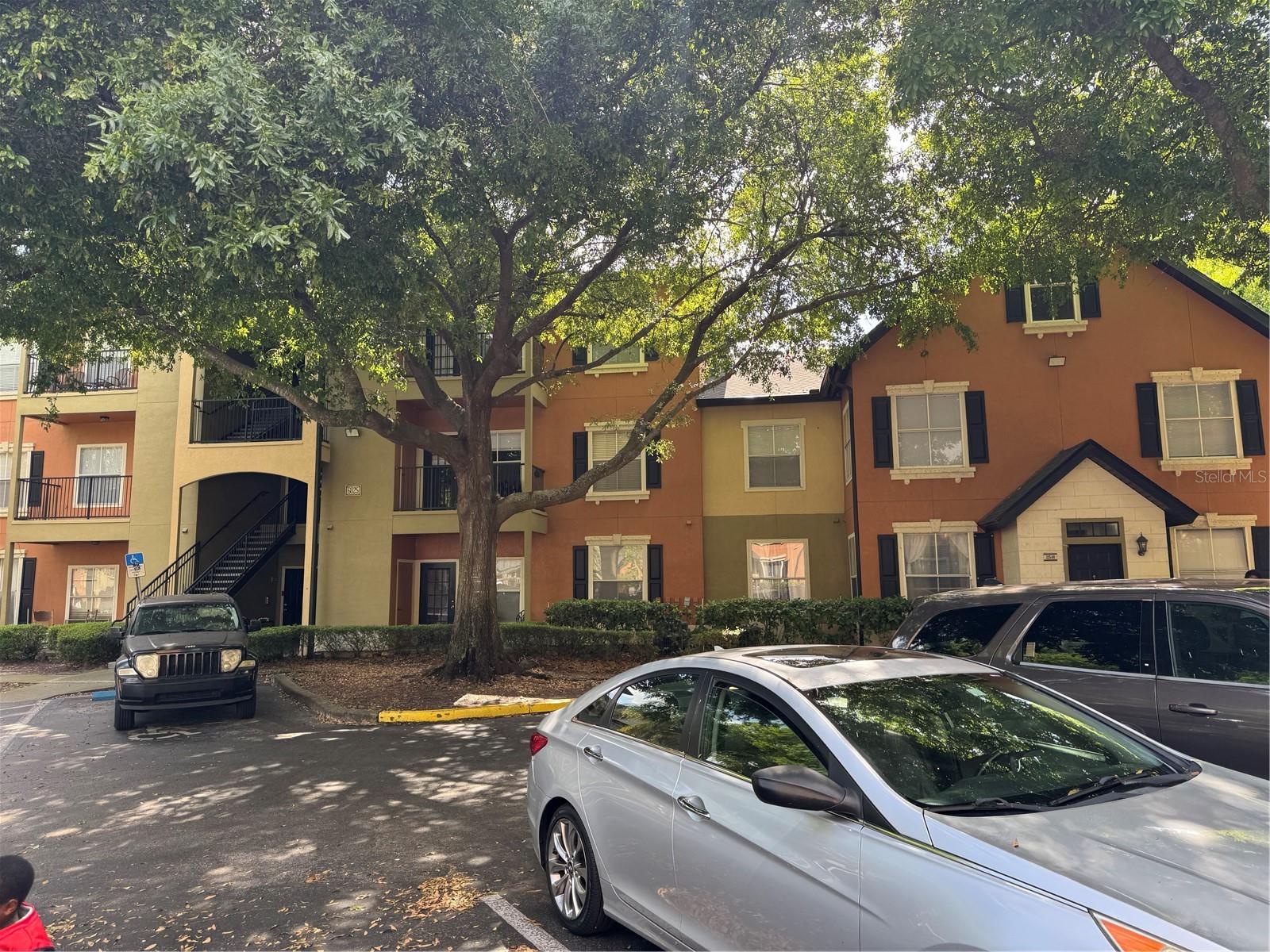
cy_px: 476
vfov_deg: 56.8
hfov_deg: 71.6
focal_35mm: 24
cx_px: 635
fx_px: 881
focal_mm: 6.76
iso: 80
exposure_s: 1/433
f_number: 1.78
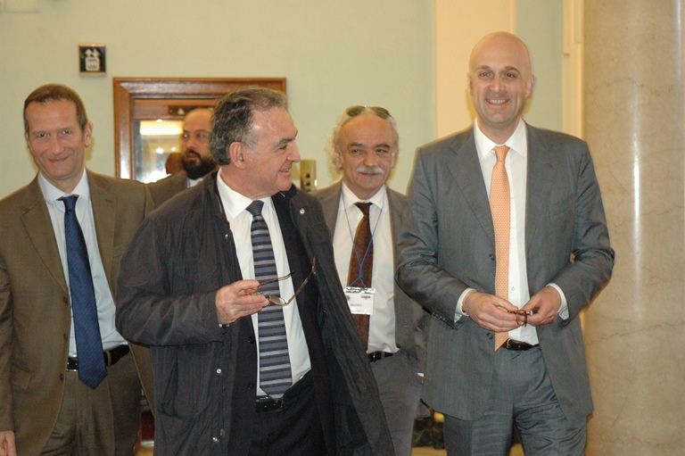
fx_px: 1369
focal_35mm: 72
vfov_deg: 18.9
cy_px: 228
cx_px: 342
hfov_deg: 28.1
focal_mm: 48
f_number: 5
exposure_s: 1/50
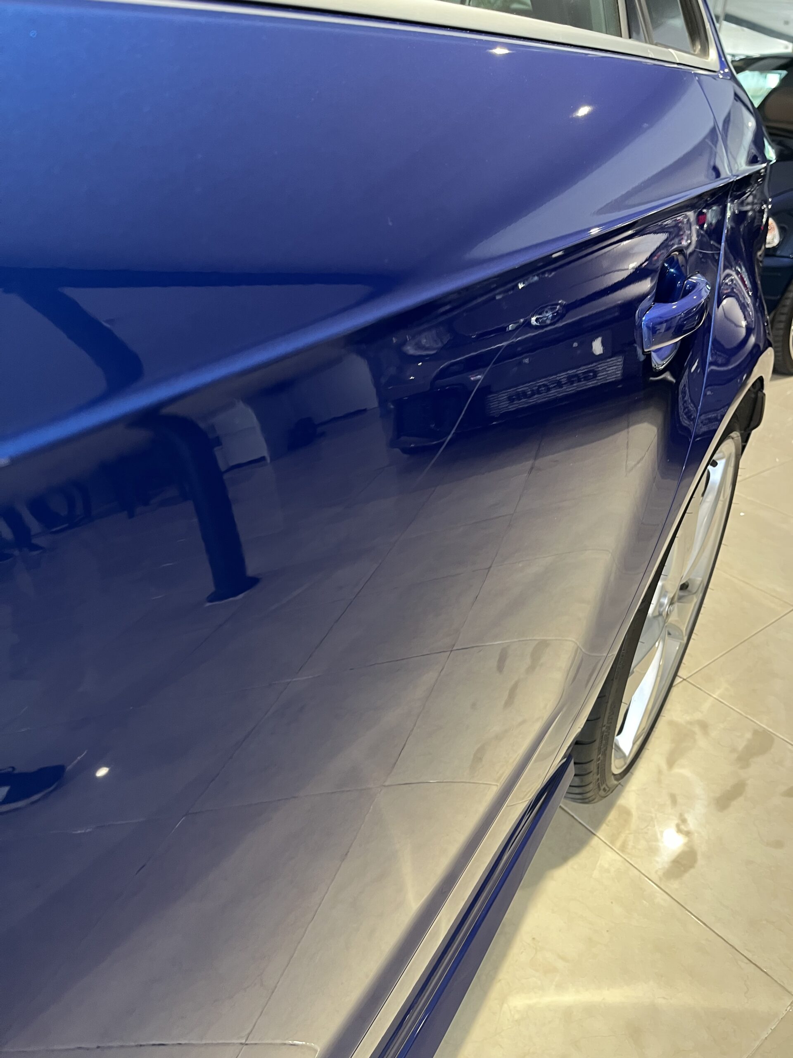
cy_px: 529
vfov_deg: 67.3
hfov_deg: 53.1
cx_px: 396
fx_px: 794
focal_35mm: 26
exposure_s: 1/50
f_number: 1.6
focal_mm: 5.1
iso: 200
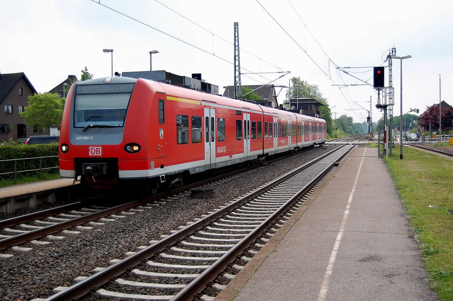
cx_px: 226
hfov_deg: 43.6
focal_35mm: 45
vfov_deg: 29.8
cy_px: 150
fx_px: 566
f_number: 4.2
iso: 200
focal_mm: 30
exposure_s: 1/640
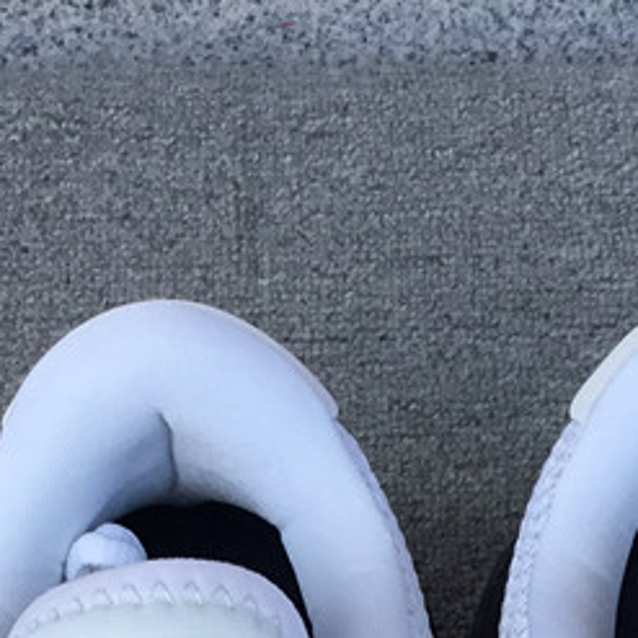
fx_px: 2085
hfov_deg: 17.3
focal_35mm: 100
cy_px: 774
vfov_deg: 16.6
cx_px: 478
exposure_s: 1/318
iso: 25
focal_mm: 3.3
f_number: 2.4
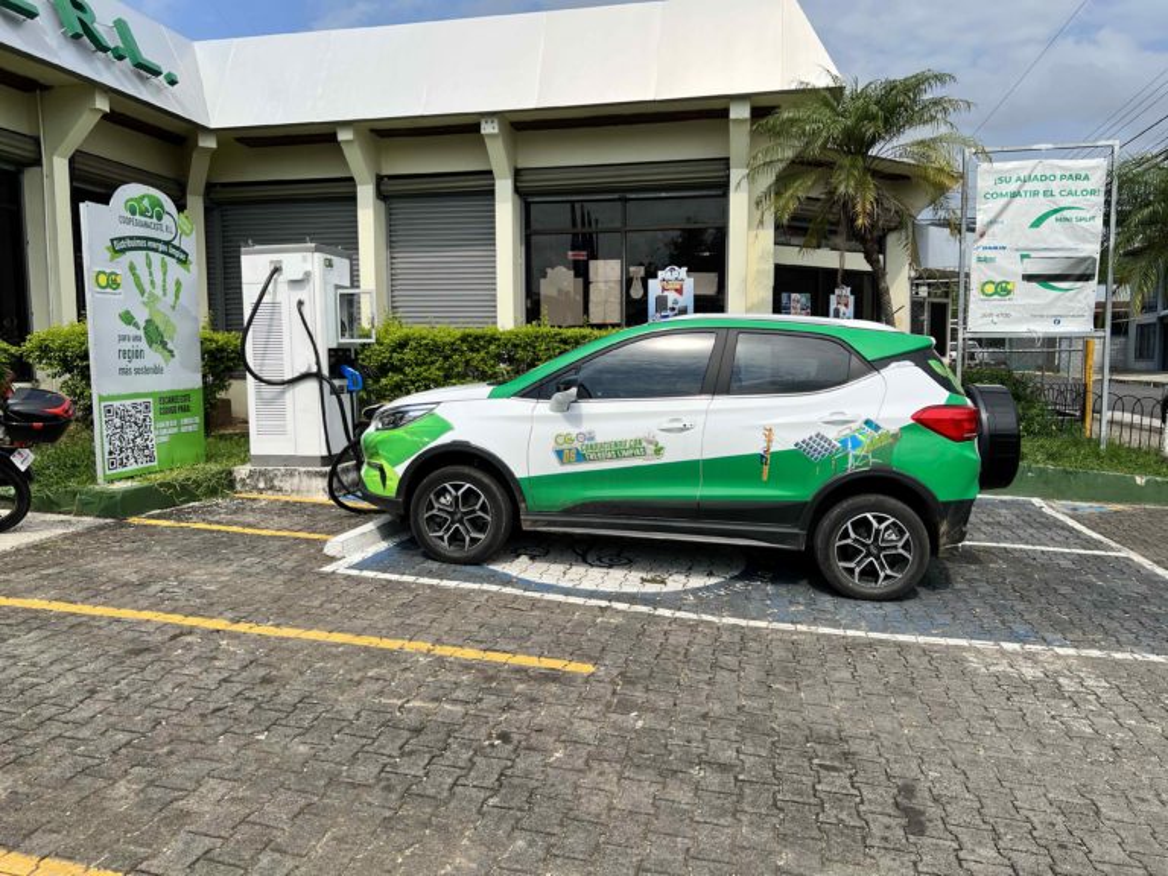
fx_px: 877
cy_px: 438
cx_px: 584
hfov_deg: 67.3
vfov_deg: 53.1
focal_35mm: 26
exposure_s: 1/5587
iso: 50
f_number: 1.5
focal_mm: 5.7
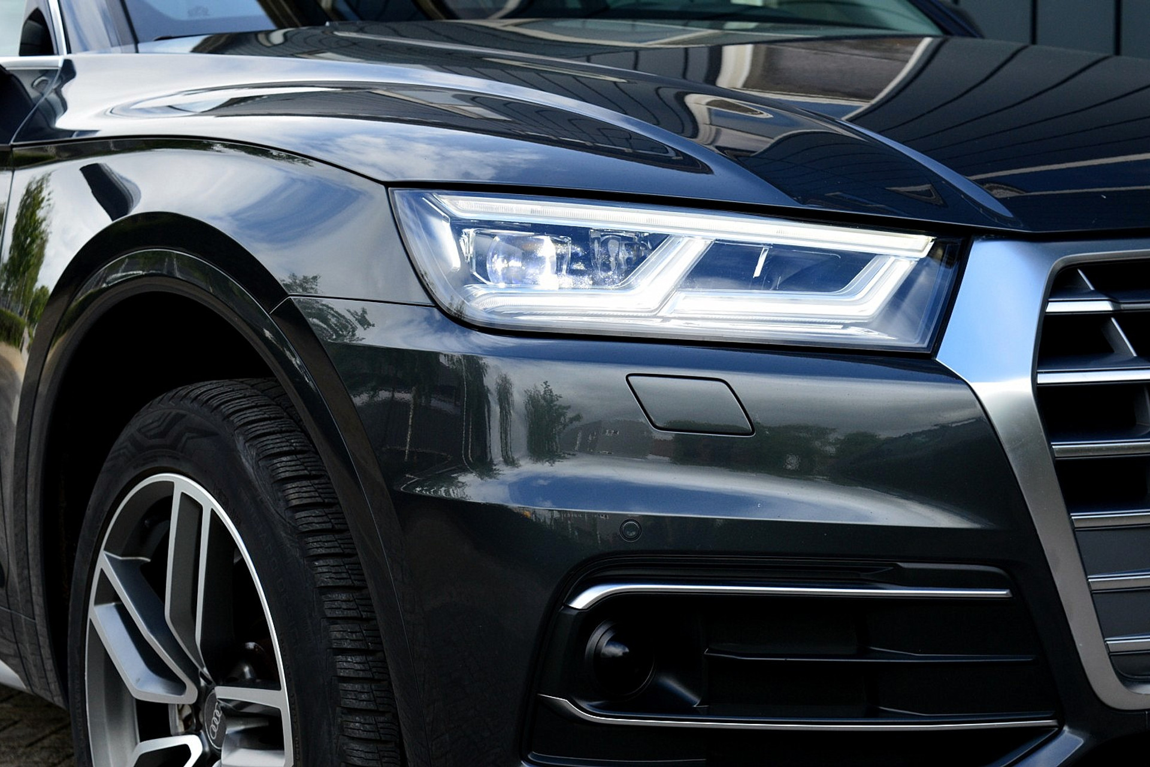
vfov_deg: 18.2
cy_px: 384
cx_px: 575
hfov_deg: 27.0
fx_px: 2396
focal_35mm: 75
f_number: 10
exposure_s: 1/160
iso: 400
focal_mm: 50
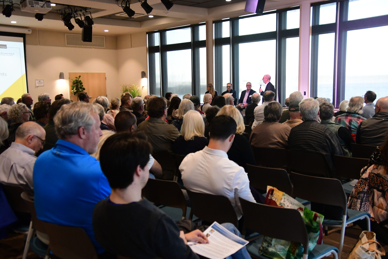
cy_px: 130
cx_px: 194
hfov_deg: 45.0
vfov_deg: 30.9
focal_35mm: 44
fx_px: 469
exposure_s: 1/250
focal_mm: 29
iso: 3200
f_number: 3.5
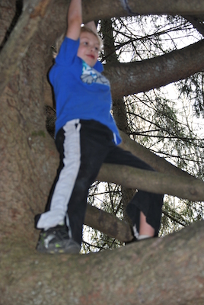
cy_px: 152
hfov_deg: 16.6
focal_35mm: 82
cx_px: 102
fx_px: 699
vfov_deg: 24.6
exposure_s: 1/200
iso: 100
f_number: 5
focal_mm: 55
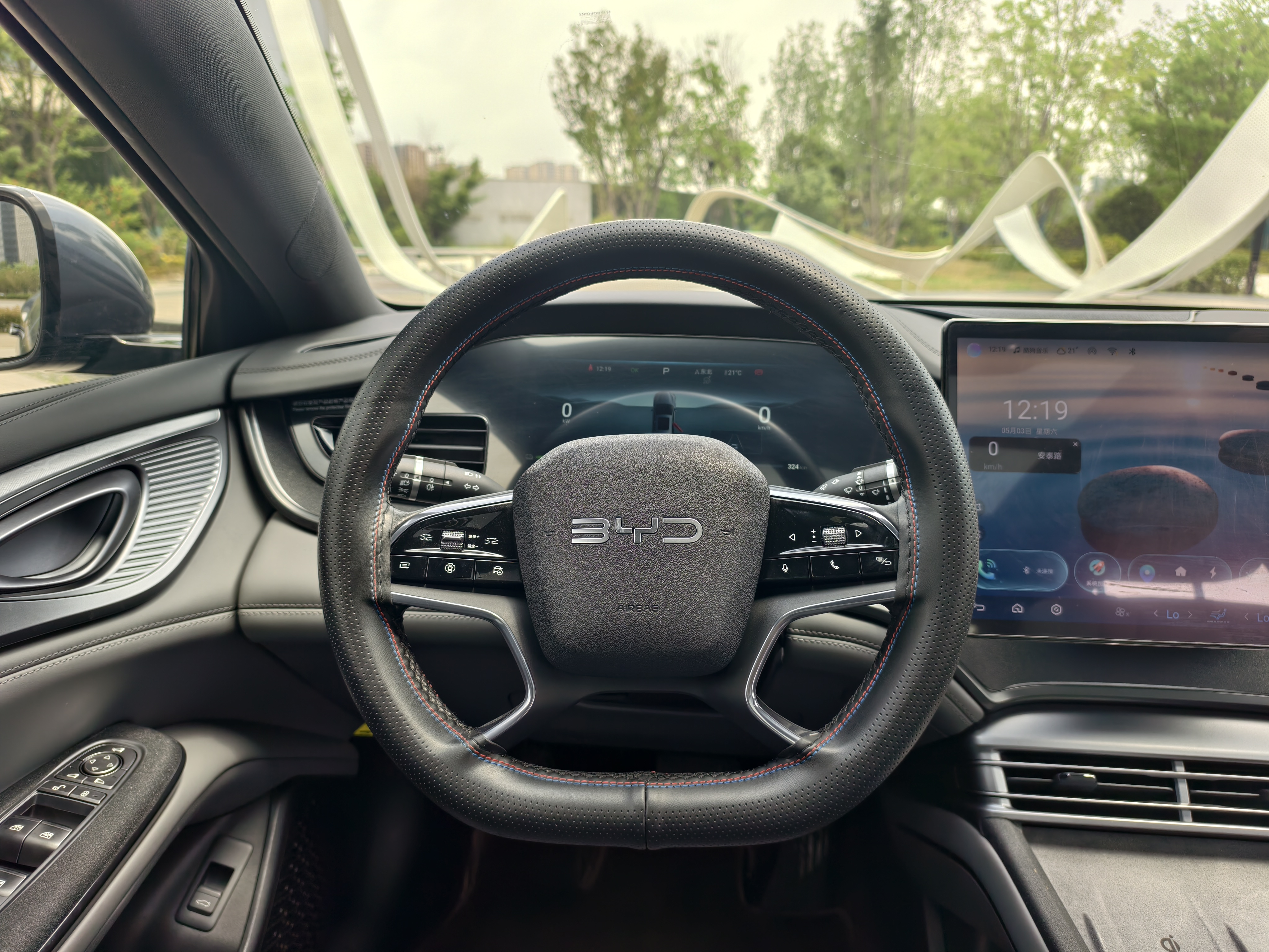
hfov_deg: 73.9
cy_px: 476
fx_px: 843
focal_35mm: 23
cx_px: 634
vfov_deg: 58.9
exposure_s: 1/187
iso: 71
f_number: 1.57
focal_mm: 6.54
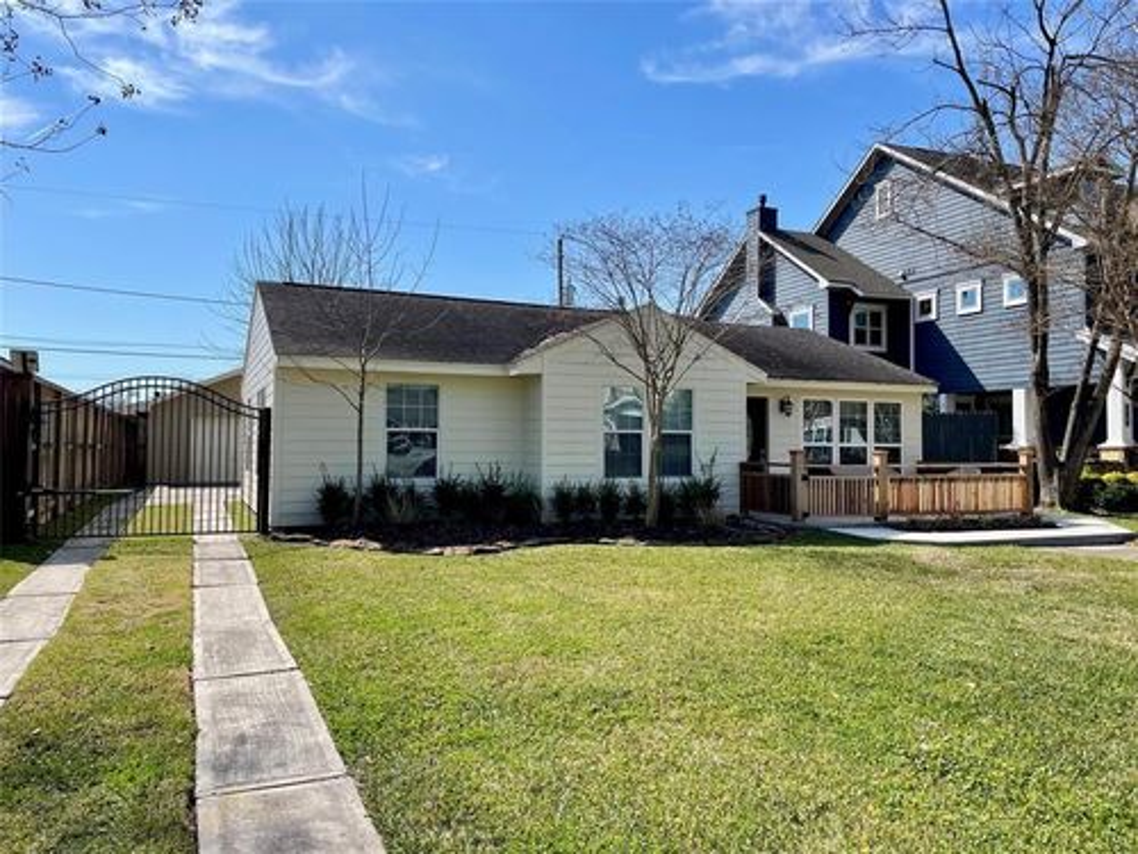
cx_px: 569
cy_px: 427
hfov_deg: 67.3
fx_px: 855
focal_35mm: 26
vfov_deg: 53.1
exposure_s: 1/3610
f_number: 1.6
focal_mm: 4.2
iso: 32
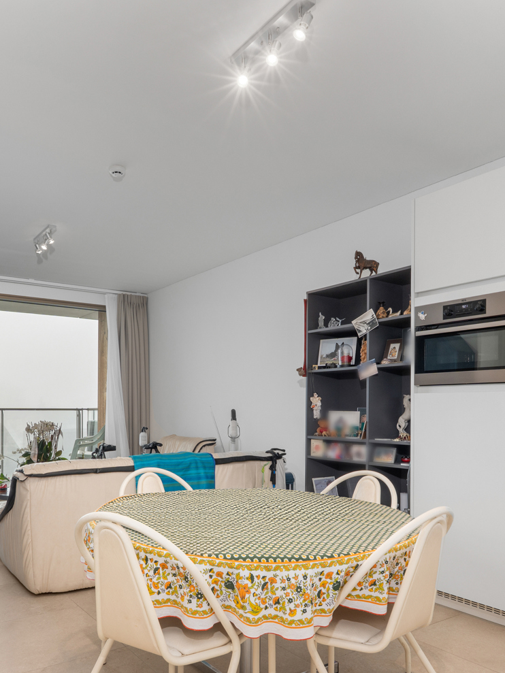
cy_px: 406
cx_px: 199
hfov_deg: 49.4
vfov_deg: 62.8
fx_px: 545
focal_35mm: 28
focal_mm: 16
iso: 200
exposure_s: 1/3
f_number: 11
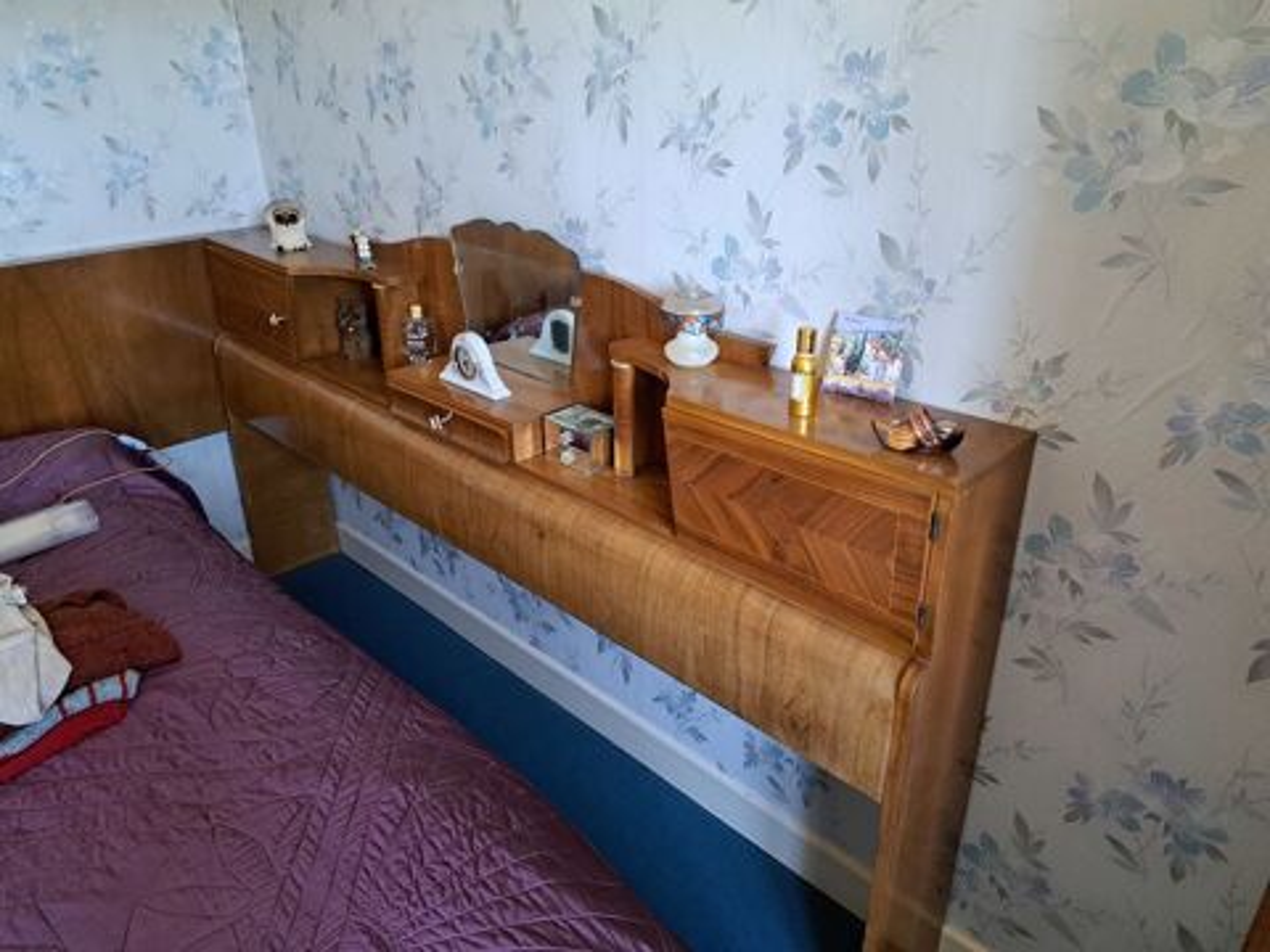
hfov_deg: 71.6
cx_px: 635
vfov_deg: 56.8
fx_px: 881
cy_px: 476
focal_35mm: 24
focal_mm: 5.23
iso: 500
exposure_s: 1/50
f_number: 1.8
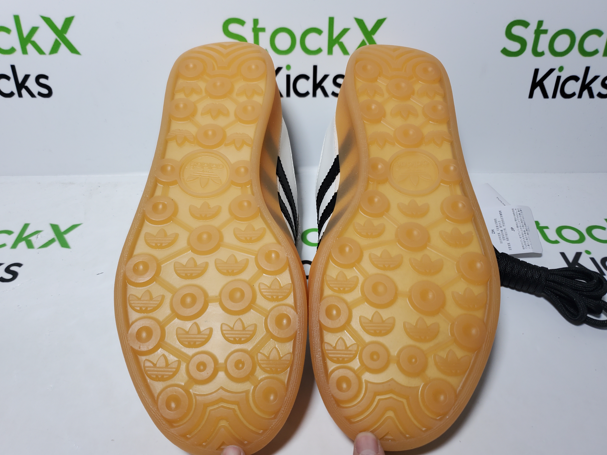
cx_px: 306
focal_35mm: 27
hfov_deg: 65.3
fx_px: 473
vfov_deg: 51.3
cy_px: 231
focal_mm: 4.3
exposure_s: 1/500
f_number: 1.5
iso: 50
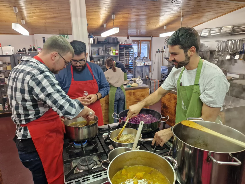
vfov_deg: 58.9
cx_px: 122
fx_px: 163
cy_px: 92
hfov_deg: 73.9
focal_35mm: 23
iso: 320
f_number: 1.8
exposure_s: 1/100
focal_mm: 5.4
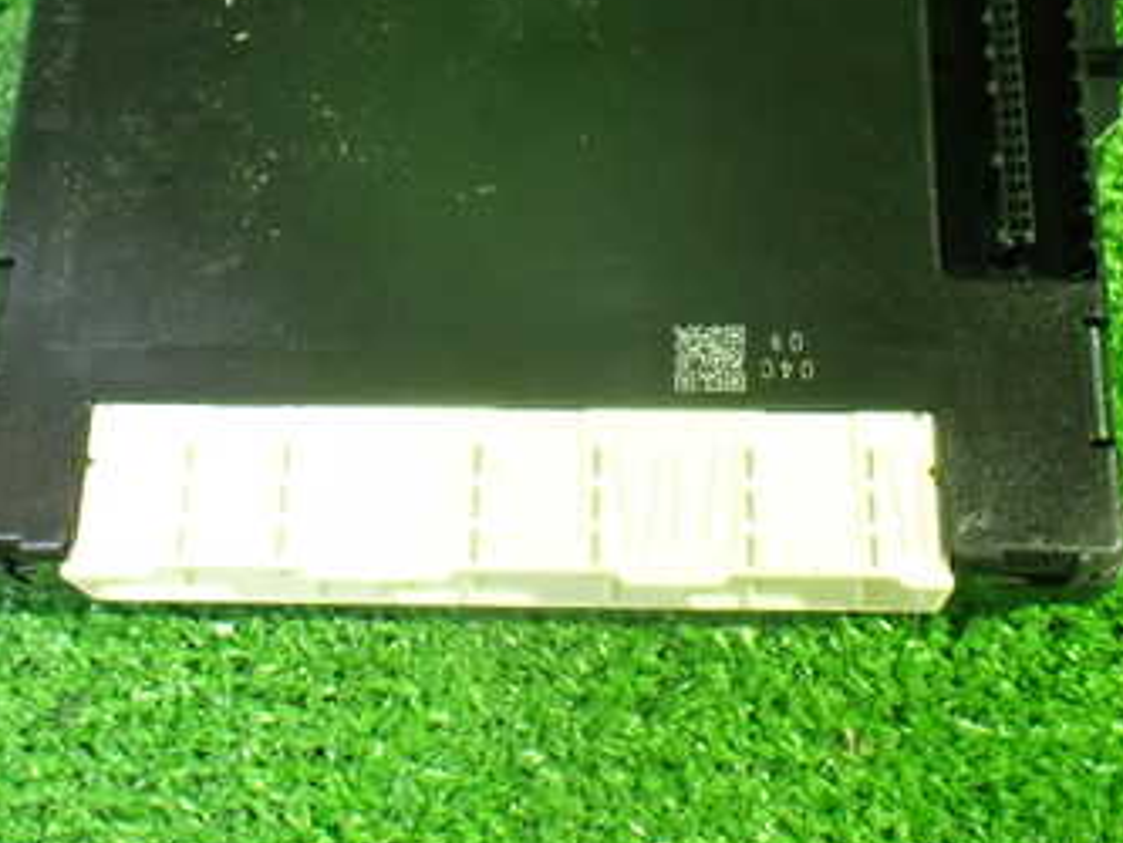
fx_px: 1752
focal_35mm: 54
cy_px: 273
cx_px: 563
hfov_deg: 35.5
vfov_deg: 26.9
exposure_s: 1/30
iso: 1250
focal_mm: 5.4
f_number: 2.3
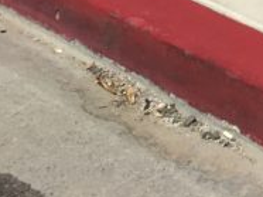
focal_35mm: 160
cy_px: -340
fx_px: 1214
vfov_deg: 8.2
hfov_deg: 10.0
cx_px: 721
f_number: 2.2
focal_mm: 4.15
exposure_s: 1/2564
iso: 25
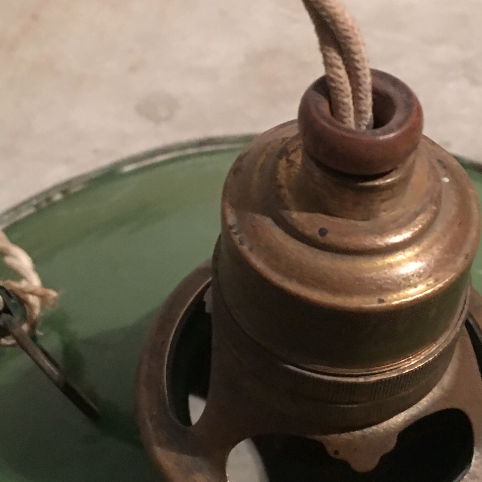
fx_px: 882
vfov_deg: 30.5
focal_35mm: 56
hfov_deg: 30.4
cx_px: 297
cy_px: 192
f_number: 2.2
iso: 125
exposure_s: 1/4
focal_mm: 4.15
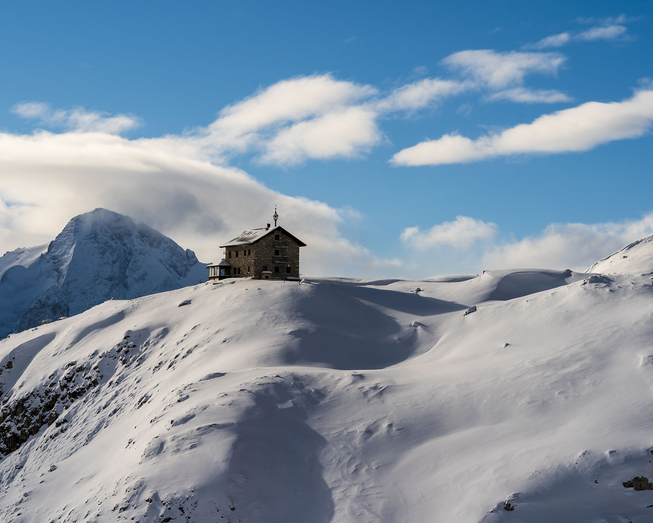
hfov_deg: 16.2
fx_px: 2300
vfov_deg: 13.0
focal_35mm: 119
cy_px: 262
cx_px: 280
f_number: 9
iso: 100
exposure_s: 1/640
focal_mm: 105
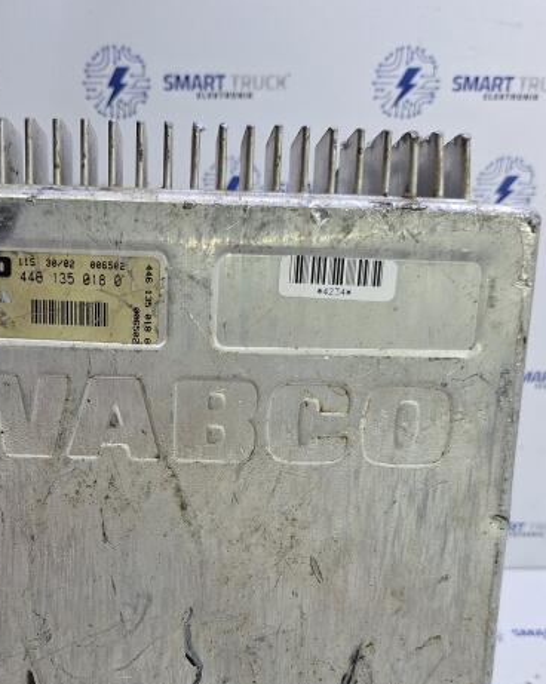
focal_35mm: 39
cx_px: 209
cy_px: 516
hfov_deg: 38.0
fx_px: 789
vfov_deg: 45.2
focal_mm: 5.54
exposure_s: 1/50
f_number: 1.8
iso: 50
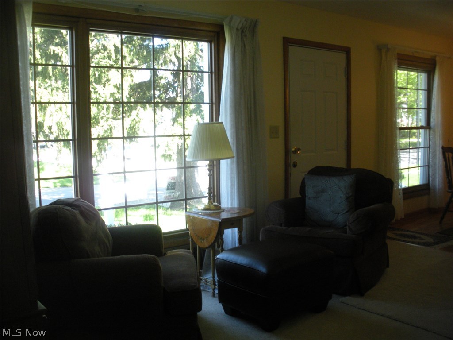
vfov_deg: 39.7
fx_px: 471
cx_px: 226
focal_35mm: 36
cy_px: 170
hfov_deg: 51.4
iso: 231
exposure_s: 1/69.1
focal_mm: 6.3
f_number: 3.5
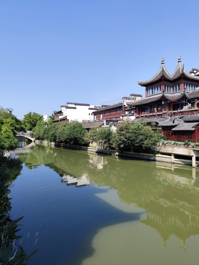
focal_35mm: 23
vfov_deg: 73.9
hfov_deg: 58.9
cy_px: 132
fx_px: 176
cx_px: 100
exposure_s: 1/667
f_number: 1.65
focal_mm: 6.14
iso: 50
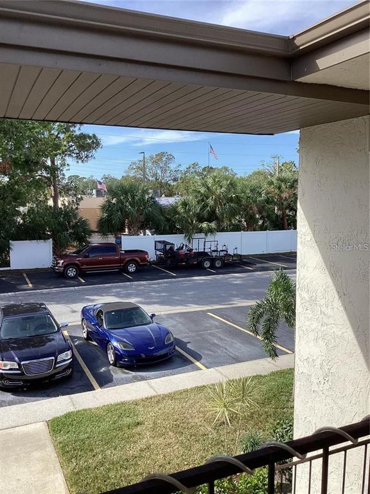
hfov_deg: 45.4
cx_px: 185
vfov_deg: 58.4
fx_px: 442
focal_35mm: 31
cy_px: 247
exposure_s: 1/831
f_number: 2.4
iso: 25
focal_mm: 3.3
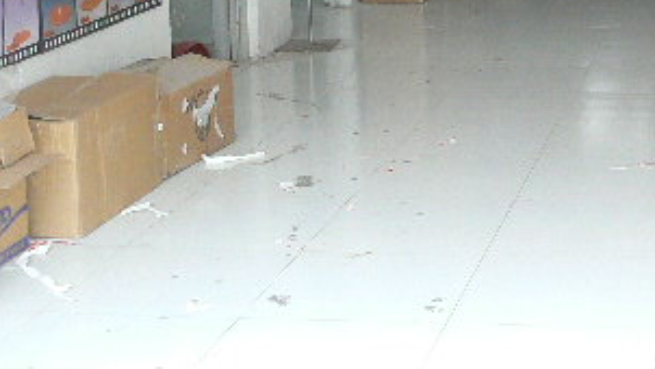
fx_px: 1442
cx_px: 655
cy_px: -137
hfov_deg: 24.4
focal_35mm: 83
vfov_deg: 13.9
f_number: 2.8
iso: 200
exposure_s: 1/60
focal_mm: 6
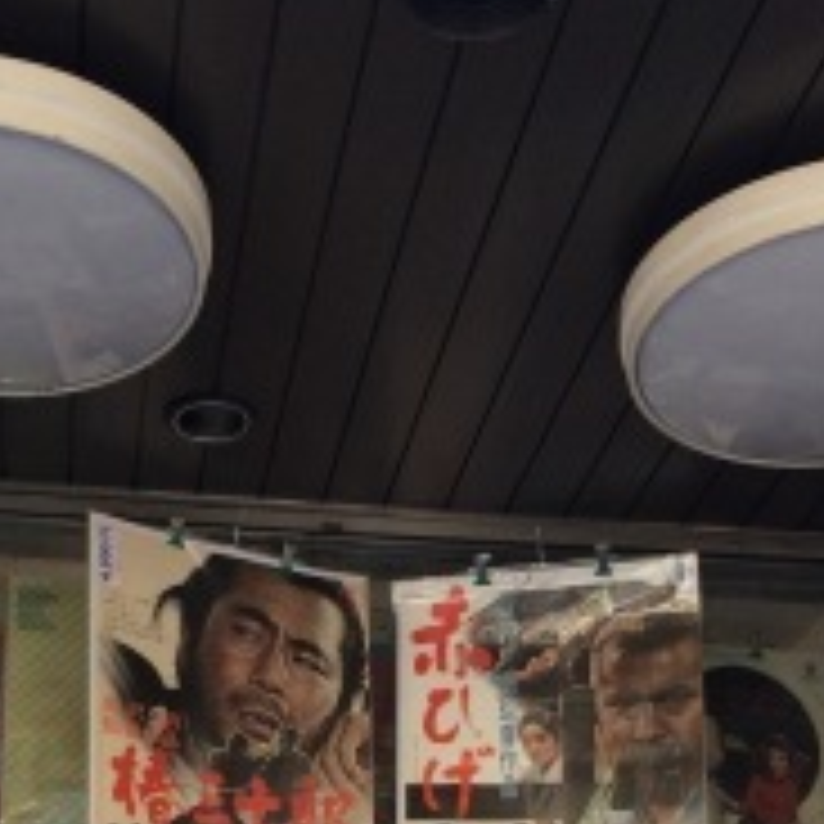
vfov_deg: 22.8
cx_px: 322
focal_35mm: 70
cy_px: 964
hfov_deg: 24.6
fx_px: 1885
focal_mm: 4.15
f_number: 2.2
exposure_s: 1/120
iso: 50
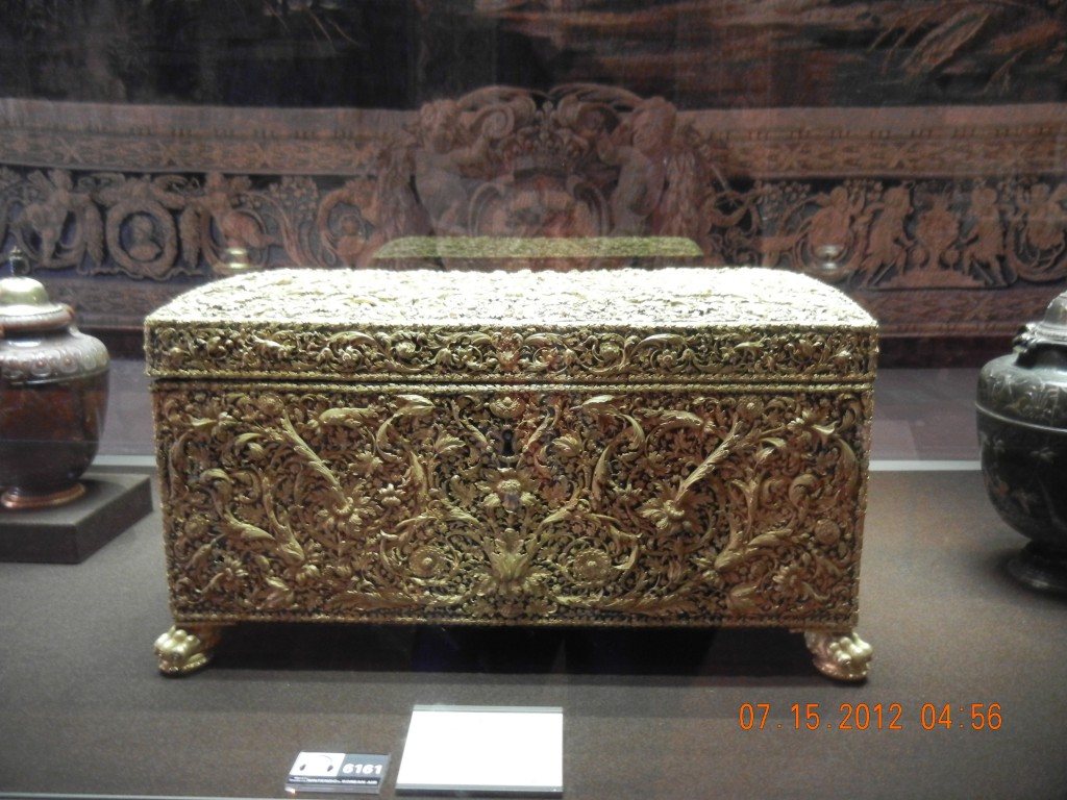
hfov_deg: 60.0
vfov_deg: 46.8
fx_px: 925
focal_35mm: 30
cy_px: 400
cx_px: 534
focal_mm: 5.4
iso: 200
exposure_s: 1/2.3
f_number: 3.5
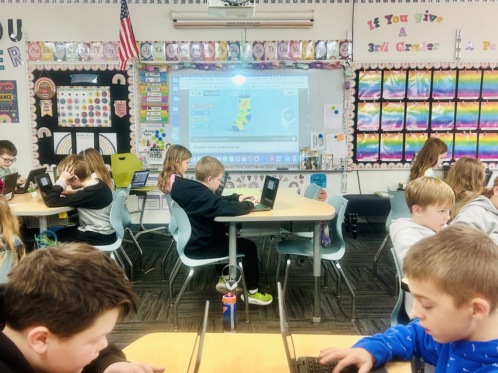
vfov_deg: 53.1
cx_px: 249
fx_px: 374
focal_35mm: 26
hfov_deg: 67.3
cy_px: 186
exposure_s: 1/59
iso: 160
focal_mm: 5.7
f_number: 1.5
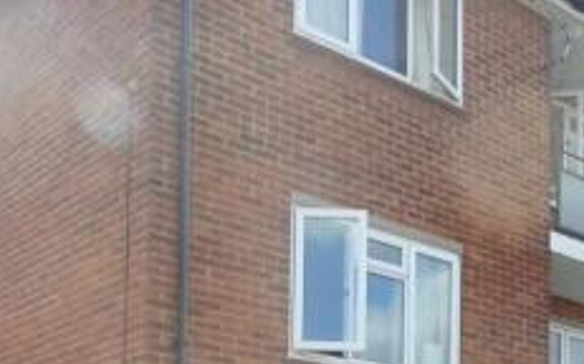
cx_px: 492
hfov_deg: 29.7
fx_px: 1066
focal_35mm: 67
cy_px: 545
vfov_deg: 17.5
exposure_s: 1/500
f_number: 8.7
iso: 800
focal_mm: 4.5
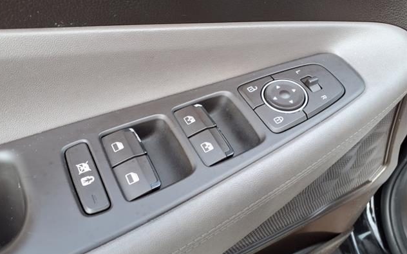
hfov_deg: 64.6
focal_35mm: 29
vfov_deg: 43.1
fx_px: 322
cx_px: 202
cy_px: 123
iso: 40
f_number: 1.9
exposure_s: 1/60.2
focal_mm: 3.58
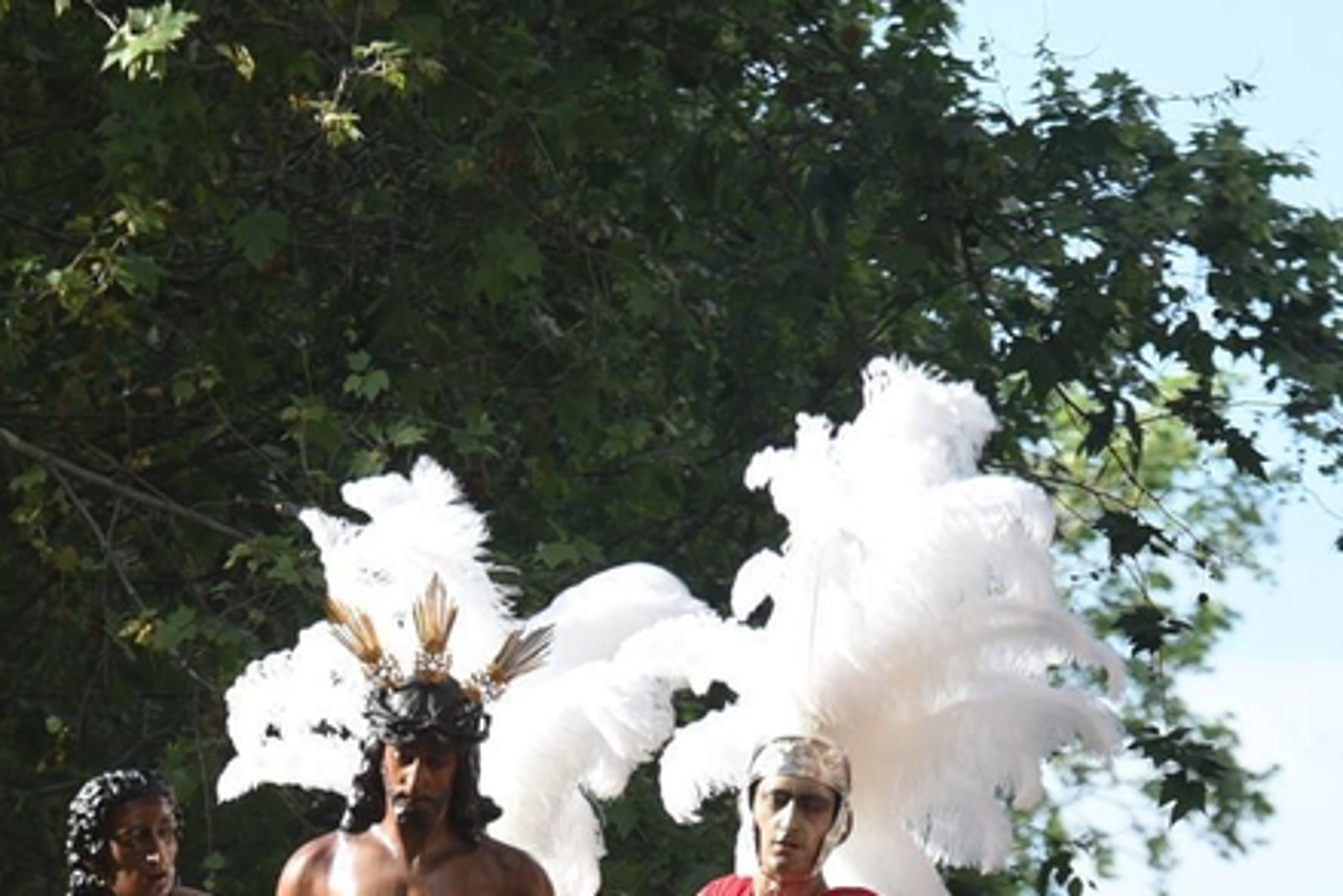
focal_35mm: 729
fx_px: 27203
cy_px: 1043
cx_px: 505
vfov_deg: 1.9
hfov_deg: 2.8
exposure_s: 1/320
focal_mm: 200
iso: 180
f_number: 5
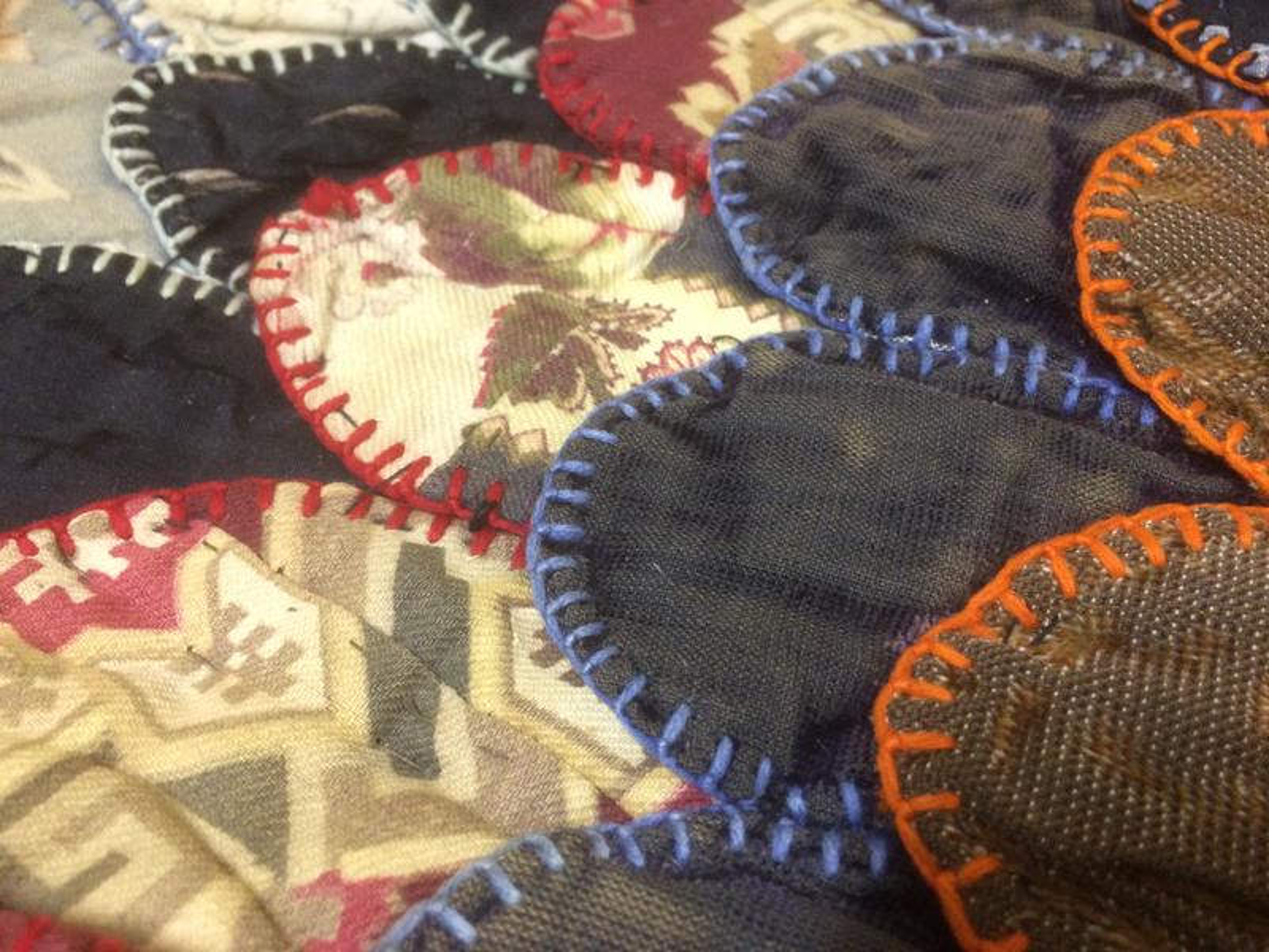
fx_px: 1063
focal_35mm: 29
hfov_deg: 61.7
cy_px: 476
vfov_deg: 48.2
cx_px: 634
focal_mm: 4.15
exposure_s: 1/20
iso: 250
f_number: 2.2
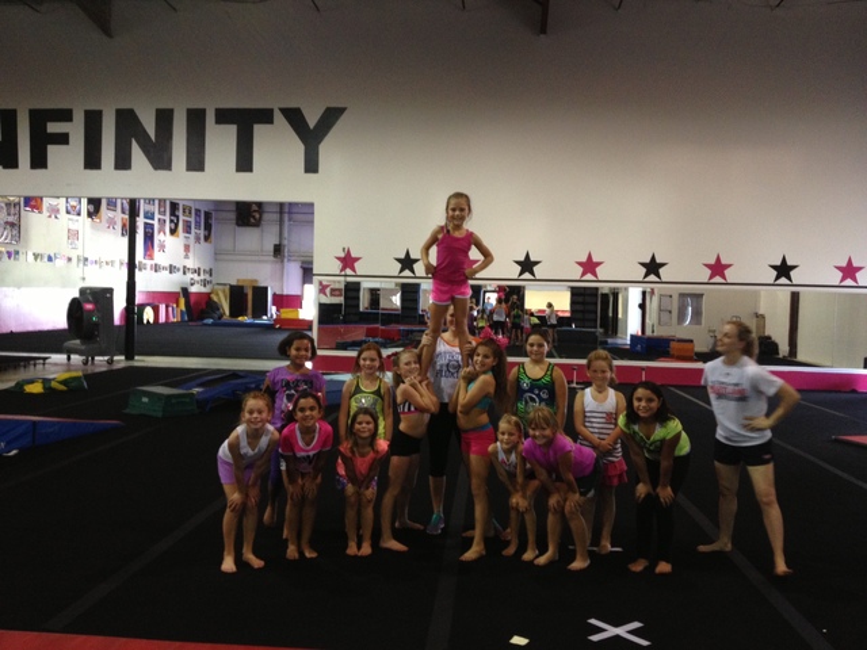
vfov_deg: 40.7
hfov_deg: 52.6
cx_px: 434
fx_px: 877
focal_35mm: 35
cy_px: 325
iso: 160
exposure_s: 1/20
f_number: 2.4
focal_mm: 4.28
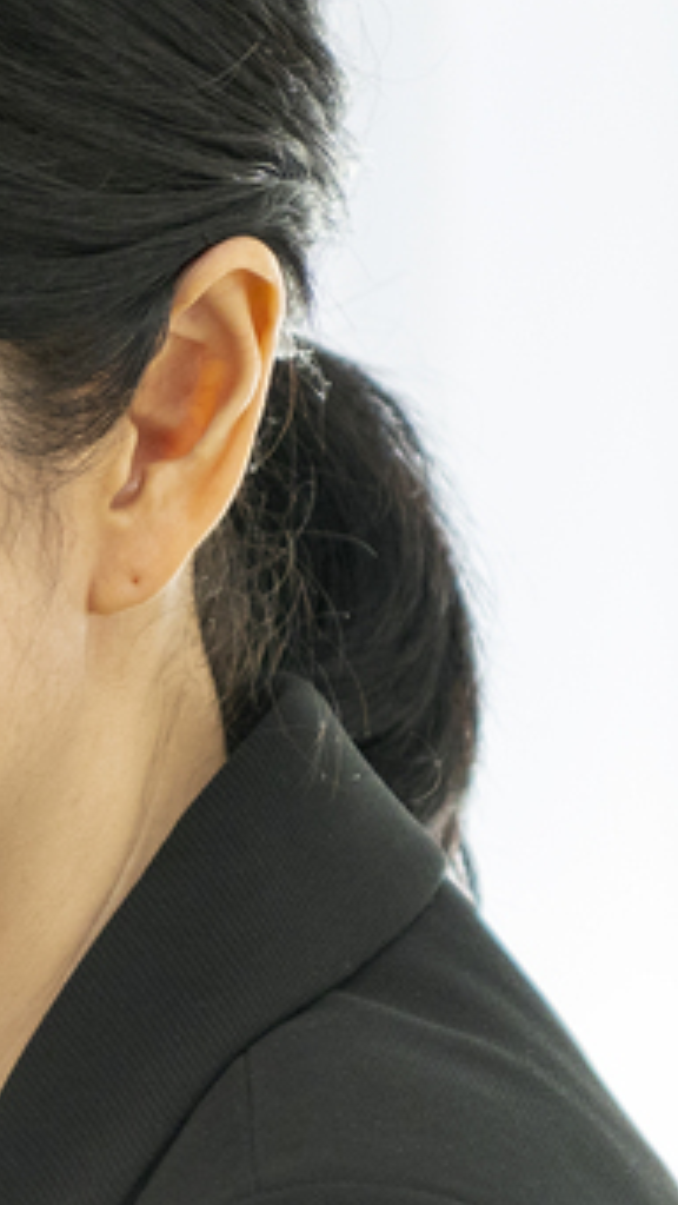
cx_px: -2341
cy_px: 1882
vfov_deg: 4.1
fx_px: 16671
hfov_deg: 2.3
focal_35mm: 522
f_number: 2.2
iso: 500
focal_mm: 85
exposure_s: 1/200
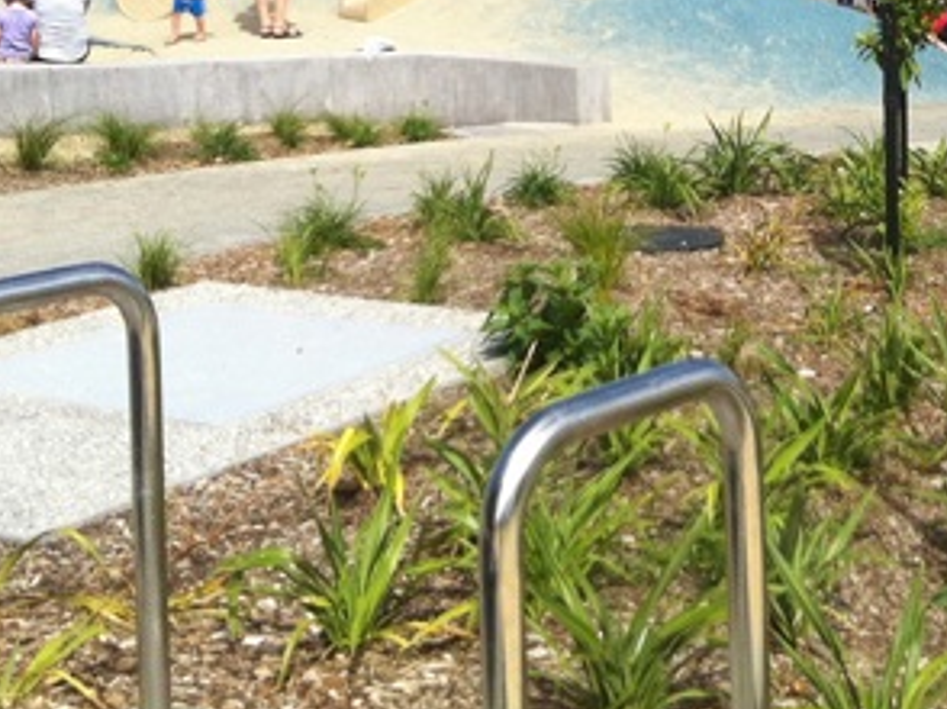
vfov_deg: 17.5
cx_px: 728
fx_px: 2214
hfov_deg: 23.8
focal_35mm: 81
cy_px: -90
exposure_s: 1/2155
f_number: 2.8
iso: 80
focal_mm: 3.85
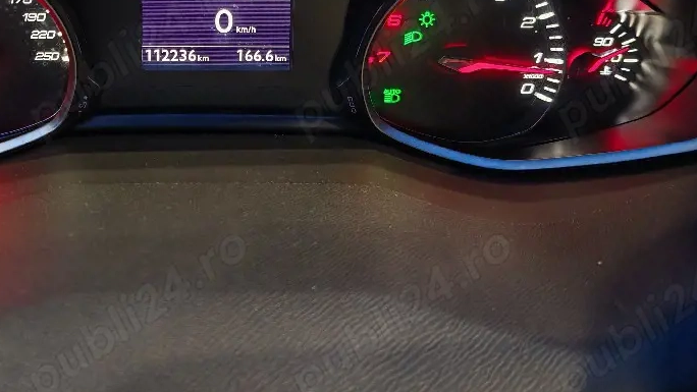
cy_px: 58
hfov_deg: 46.2
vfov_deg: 27.0
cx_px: 205
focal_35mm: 43
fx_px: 795
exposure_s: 1/50
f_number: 1.4
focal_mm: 6.83
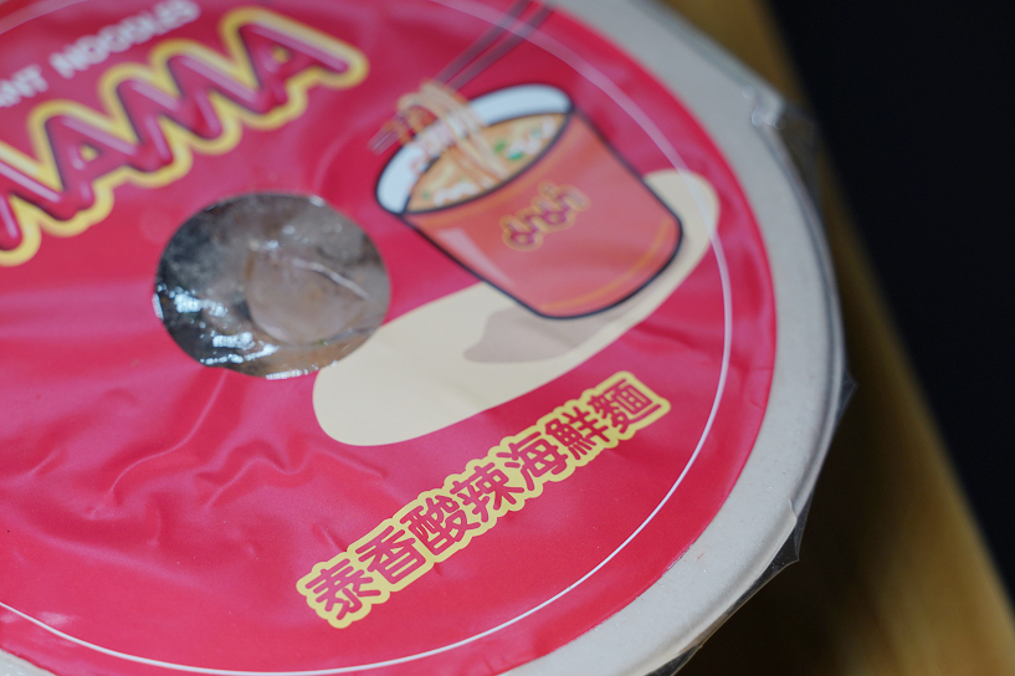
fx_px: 2029
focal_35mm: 72
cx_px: 342
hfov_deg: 27.9
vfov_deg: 18.9
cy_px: 347
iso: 160
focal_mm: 49
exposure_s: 1/60
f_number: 4
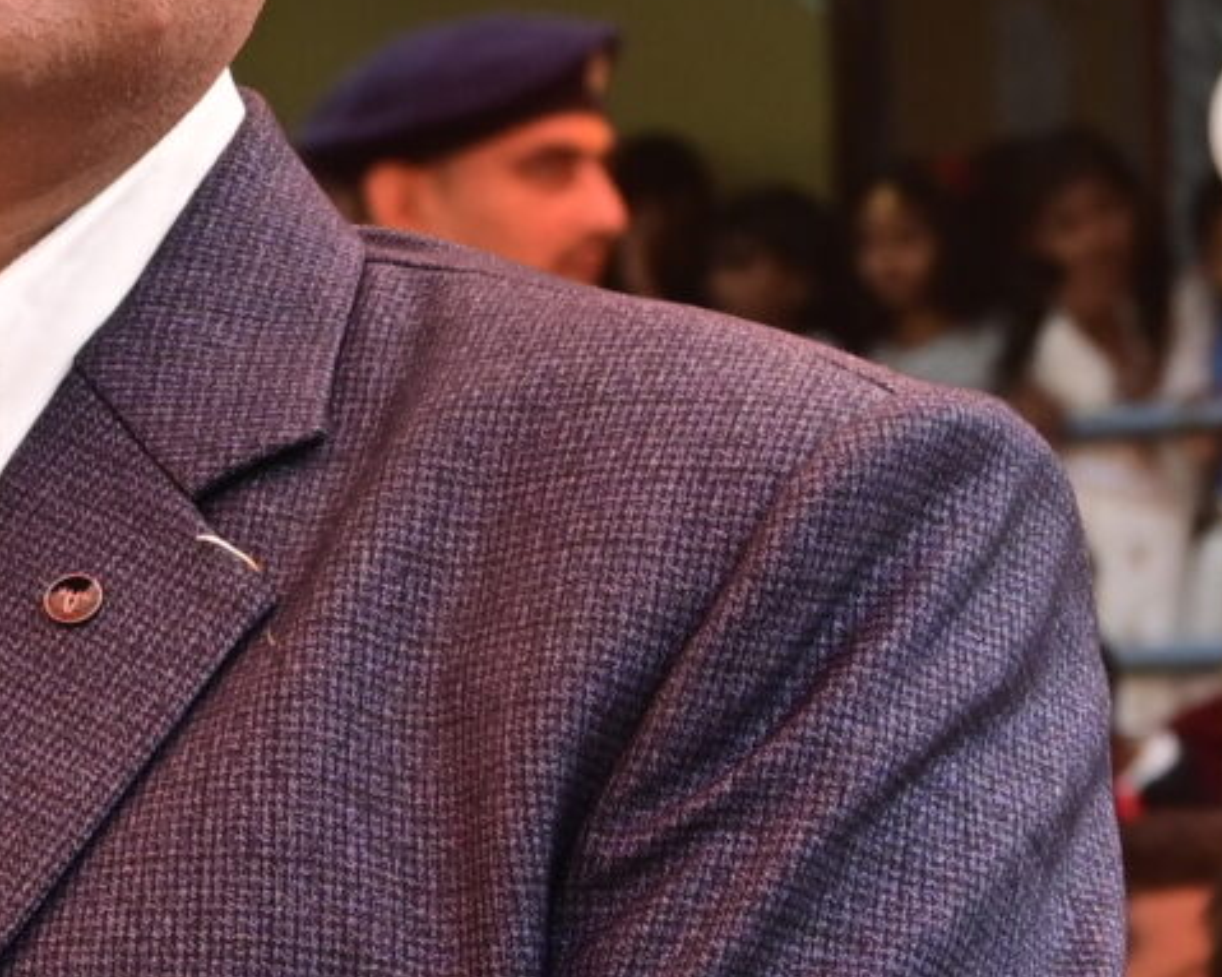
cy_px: 830
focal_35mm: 309
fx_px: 11155
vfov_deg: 5.0
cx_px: -1276
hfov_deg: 6.1
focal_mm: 41
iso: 250
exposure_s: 1/125
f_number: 6.3
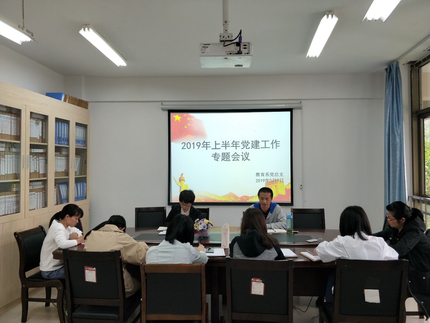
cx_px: 215
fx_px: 311
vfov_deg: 54.9
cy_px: 162
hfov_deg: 69.4
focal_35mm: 25
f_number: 1.7
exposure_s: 1/50
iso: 86
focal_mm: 4.27
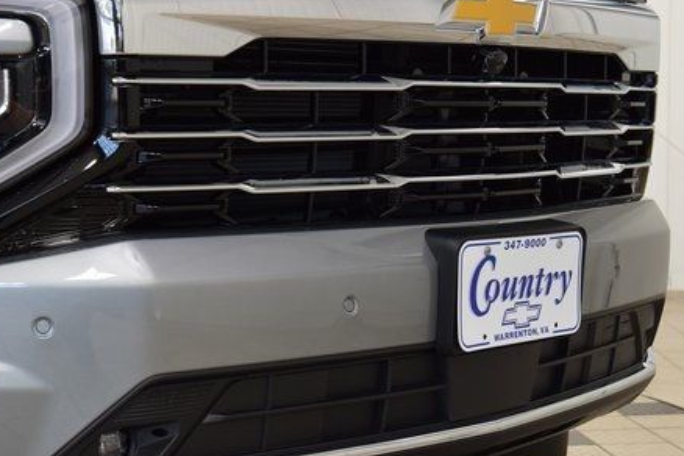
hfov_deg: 26.2
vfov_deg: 17.7
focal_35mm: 77
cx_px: 205
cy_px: 329
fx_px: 1458
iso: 450
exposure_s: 1/15
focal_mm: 35
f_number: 6.3
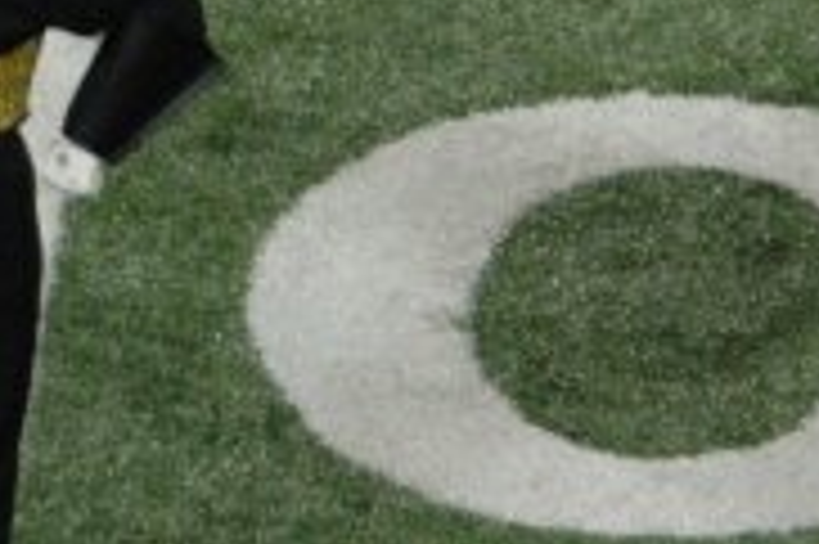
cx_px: 50
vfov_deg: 1.0
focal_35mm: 1383
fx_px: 31434
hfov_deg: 1.5
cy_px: 90
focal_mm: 210
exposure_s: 1/60
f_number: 5.6
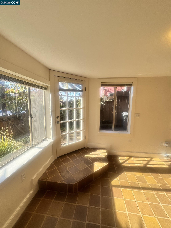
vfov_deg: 102.1
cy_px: 114
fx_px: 92
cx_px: 86
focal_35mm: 14
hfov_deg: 85.7
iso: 40
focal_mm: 2.22
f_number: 2.2
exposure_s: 1/375
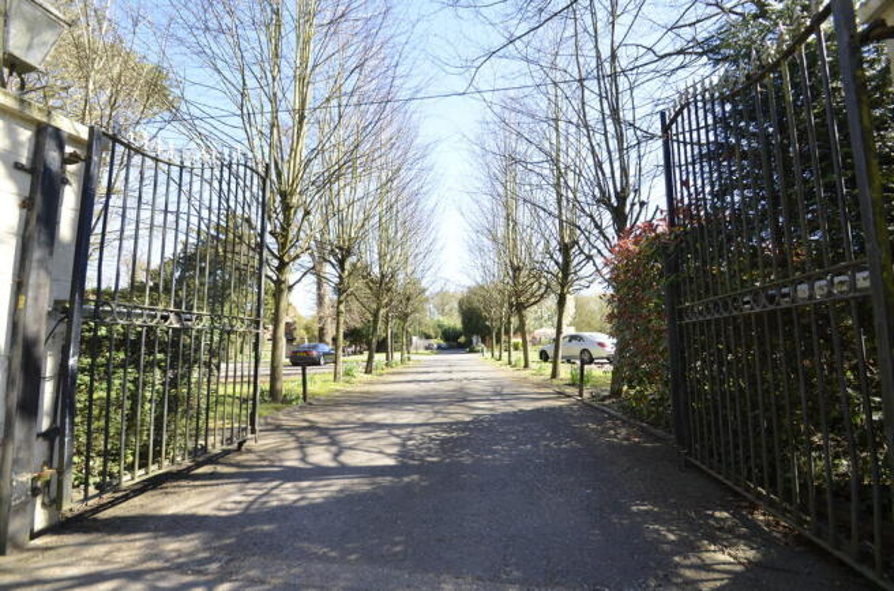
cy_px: 296
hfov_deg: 100.5
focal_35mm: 15
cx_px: 447
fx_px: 372
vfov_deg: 77.0
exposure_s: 1/125
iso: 200
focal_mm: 10
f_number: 5.6
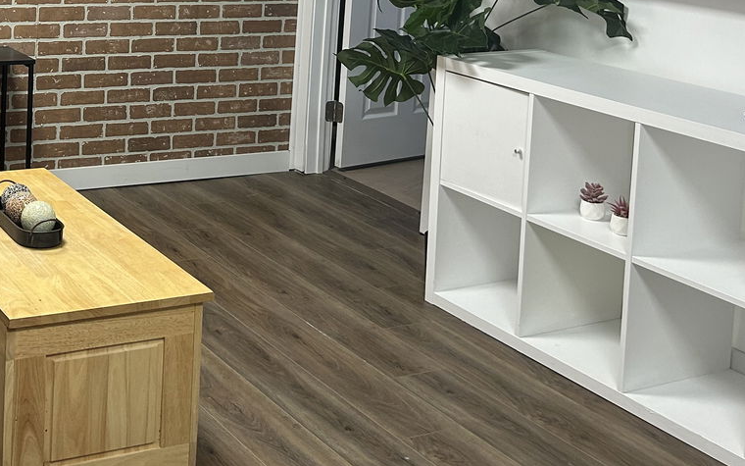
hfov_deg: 33.6
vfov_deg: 21.3
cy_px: -34
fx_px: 1178
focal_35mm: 58
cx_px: 104
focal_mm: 5.7
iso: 125
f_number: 1.5
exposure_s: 1/120
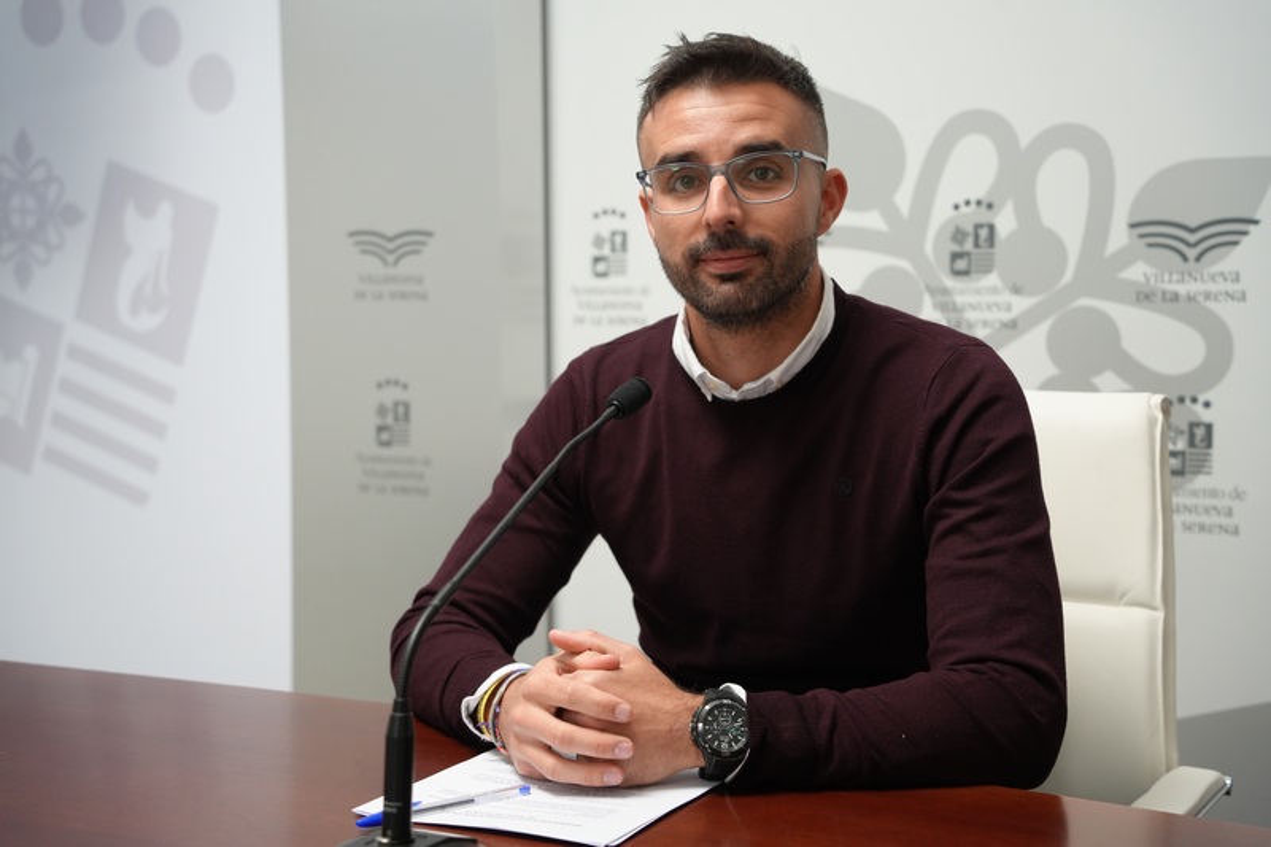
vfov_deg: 27.5
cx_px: 636
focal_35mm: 49
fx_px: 1730
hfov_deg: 40.4
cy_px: 424
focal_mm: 49
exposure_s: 1/160
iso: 2000
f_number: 4
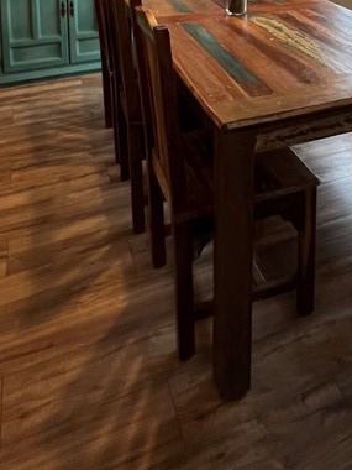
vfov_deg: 40.2
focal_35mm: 35
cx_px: 267
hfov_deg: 39.5
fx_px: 475
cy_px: -72
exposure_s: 1/120
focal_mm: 1.57
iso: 250
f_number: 1.8
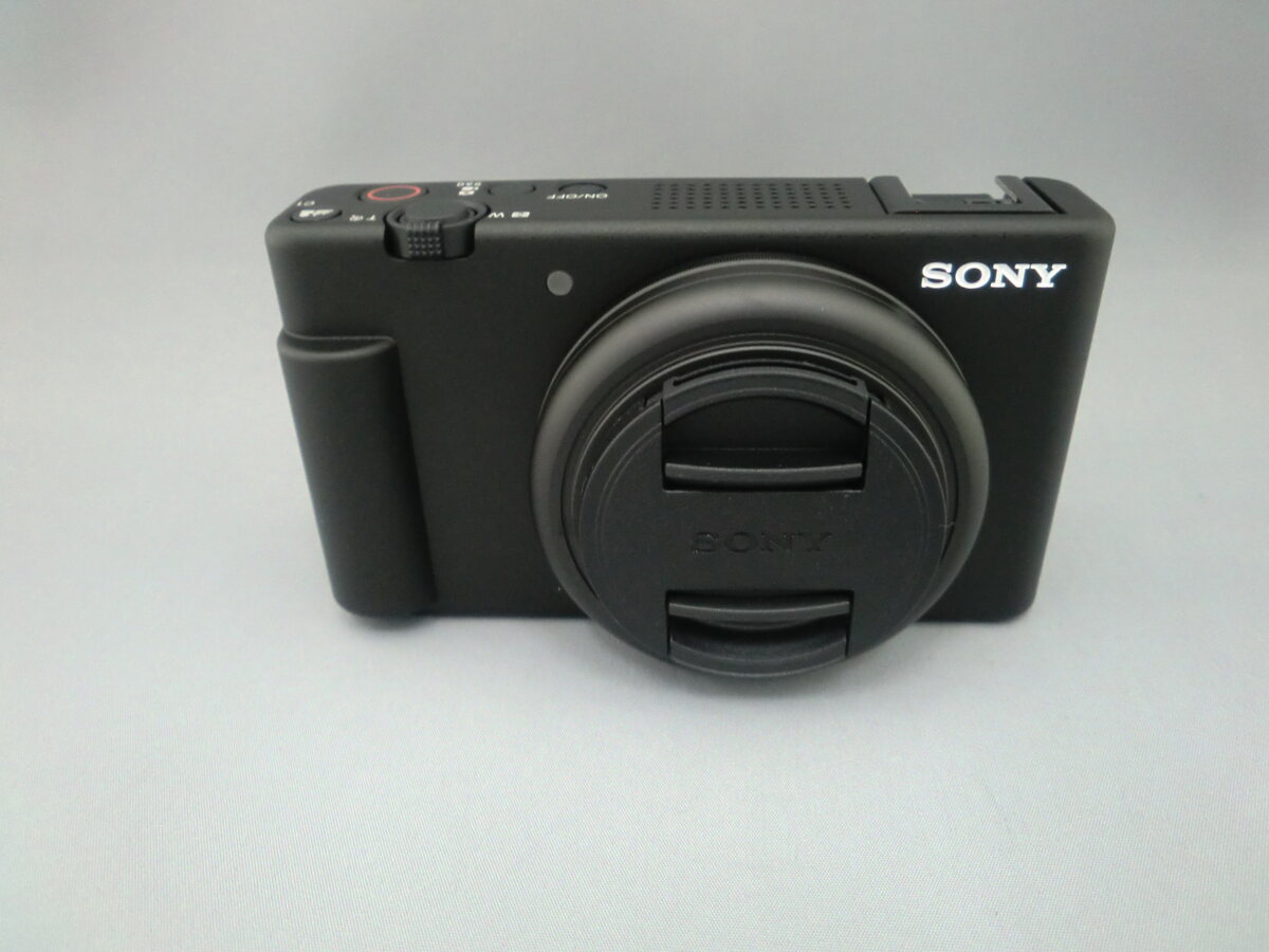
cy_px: 476
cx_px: 634
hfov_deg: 67.3
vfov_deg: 53.1
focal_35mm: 26
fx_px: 953
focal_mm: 4.65
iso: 400
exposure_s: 1/50
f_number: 2.6
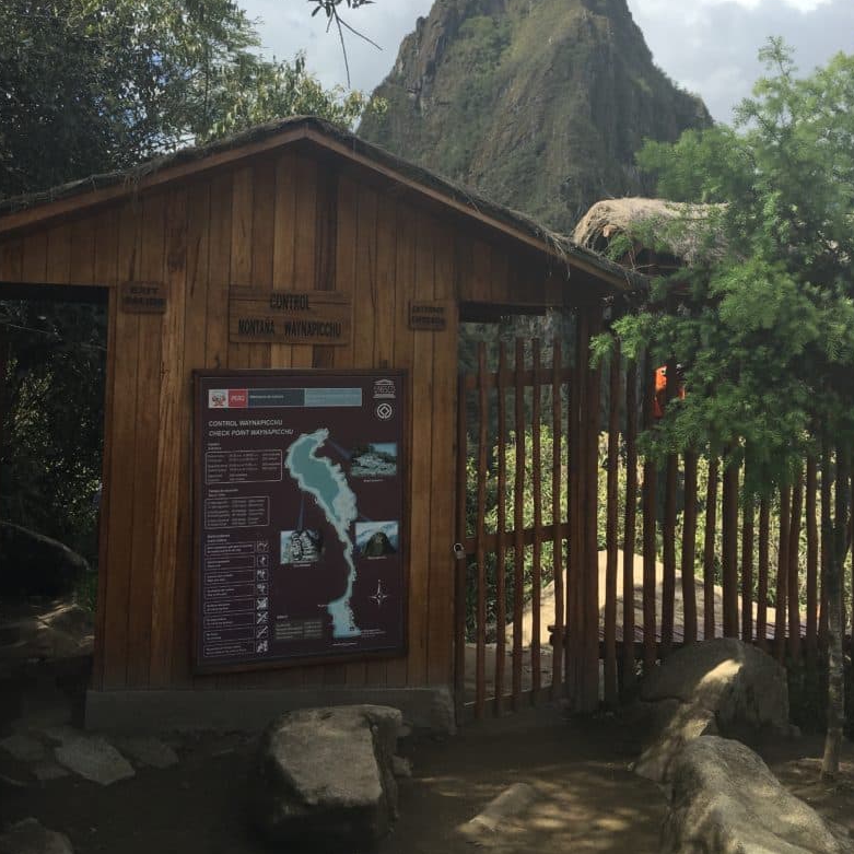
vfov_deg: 47.0
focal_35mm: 35
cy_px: 348
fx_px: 977
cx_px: 431
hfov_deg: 47.2
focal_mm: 4.15
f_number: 2.2
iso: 25
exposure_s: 1/1115
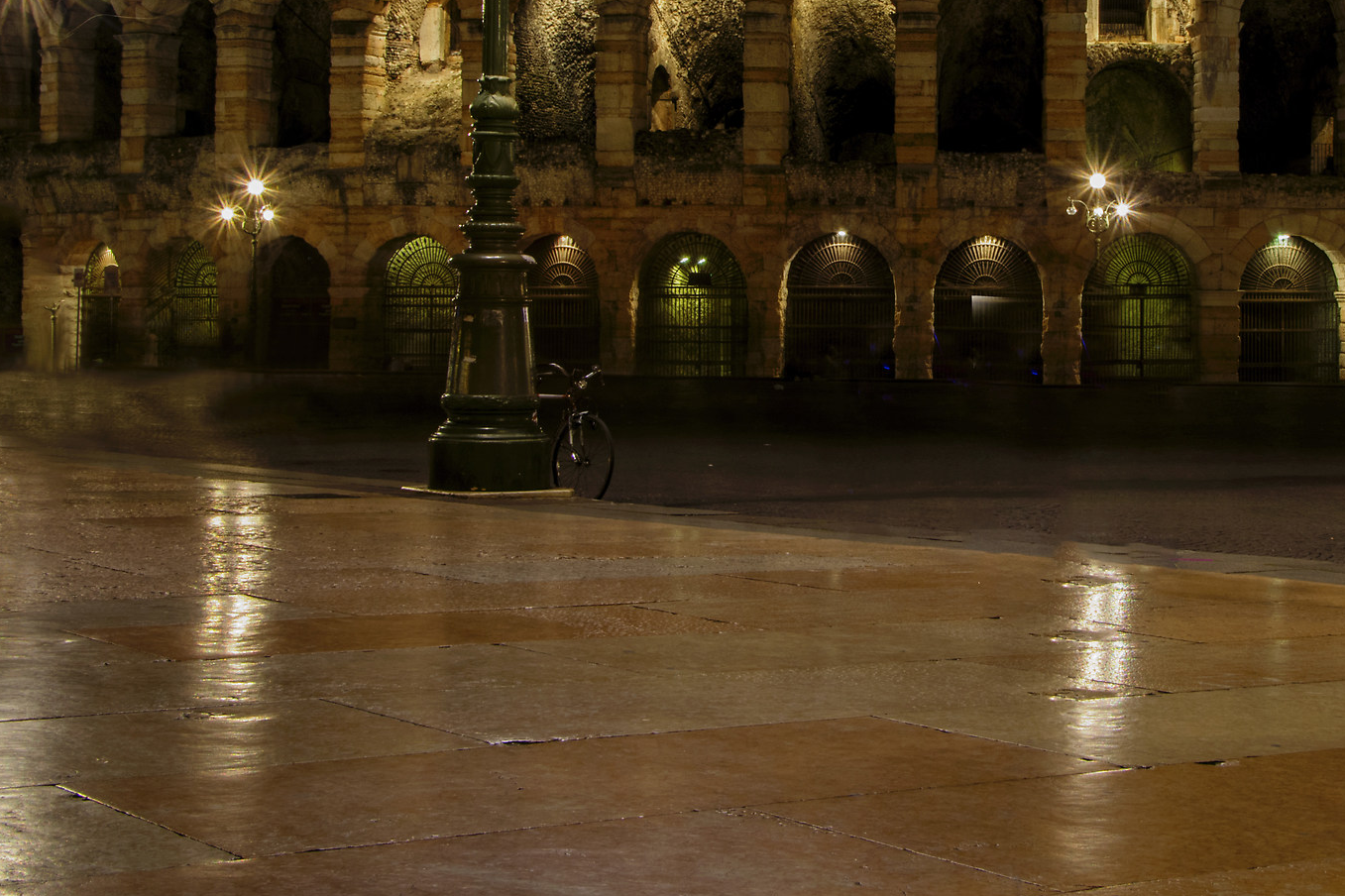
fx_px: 2577
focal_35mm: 69
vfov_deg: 19.6
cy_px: 216
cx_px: 946
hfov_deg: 29.0
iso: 100
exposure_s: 25
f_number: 18
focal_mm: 26
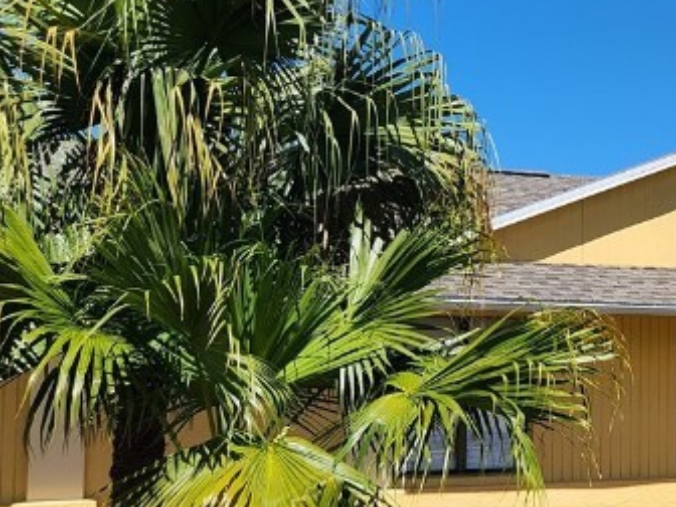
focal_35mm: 70
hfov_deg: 24.8
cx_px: 833
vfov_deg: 21.0
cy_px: 326
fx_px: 1367
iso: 20
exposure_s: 1/2283
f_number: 1.8
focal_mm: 5.4
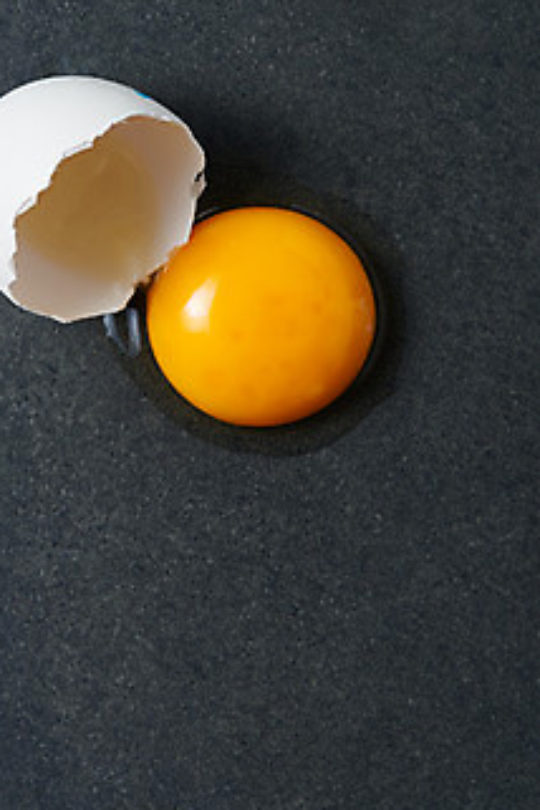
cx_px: 208
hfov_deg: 10.5
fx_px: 2947
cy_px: 396
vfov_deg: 15.6
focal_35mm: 131
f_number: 20
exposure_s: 1/125
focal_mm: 105
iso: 100
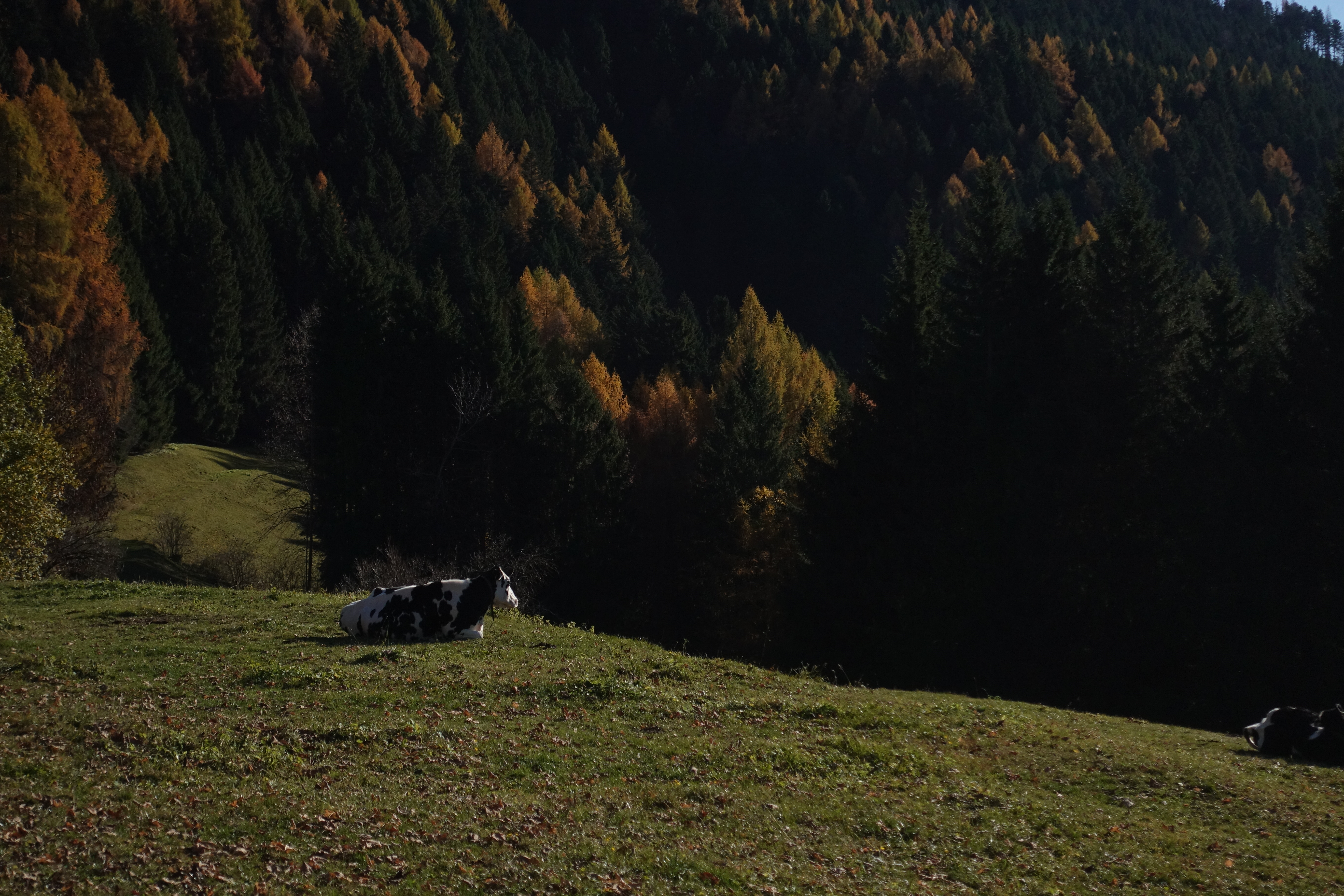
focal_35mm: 60
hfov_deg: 33.4
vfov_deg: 22.6
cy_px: 448
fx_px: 2240
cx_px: 672
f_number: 2.8
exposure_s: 1/8000
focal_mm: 22
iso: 320
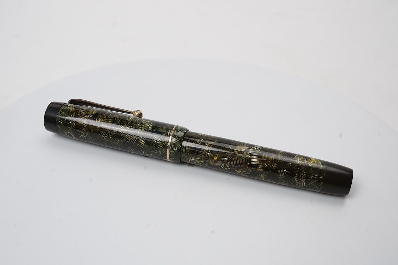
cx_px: 199
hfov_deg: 43.6
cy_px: 132
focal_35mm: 45
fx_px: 497
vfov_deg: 29.9
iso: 400
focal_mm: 30
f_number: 22
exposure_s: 1/100
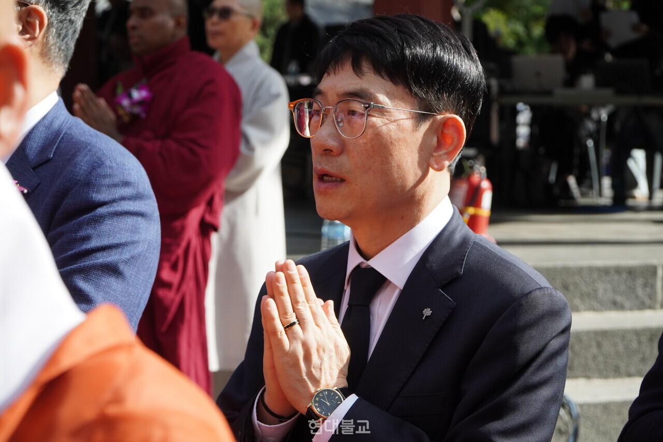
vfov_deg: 17.2
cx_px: 332
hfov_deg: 25.5
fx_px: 1464
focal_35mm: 80
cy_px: 221
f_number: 5.6
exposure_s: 1/2500
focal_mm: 53
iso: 800
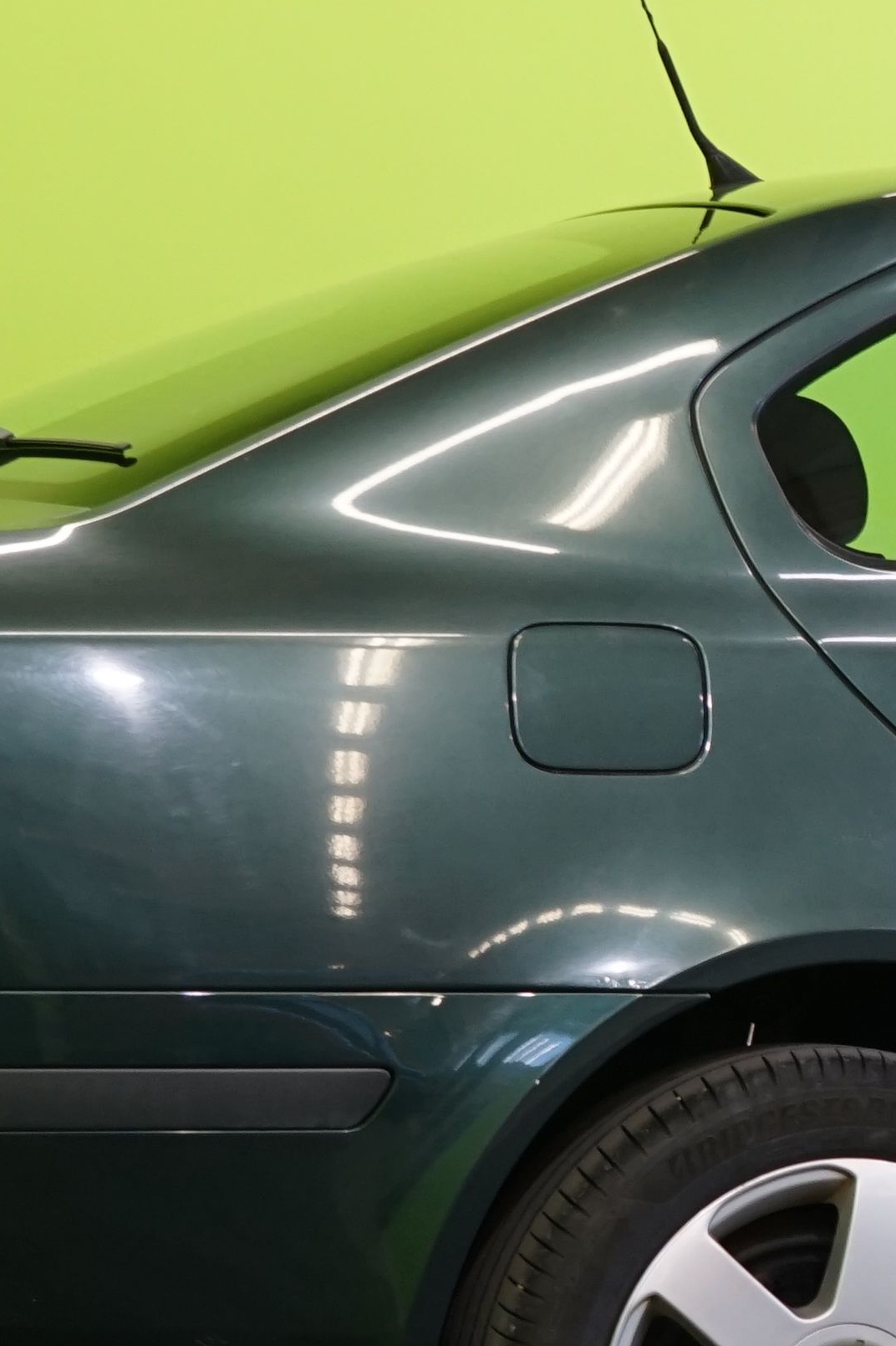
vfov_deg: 14.9
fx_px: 5154
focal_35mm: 138
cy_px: 798
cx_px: 1376
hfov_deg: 9.6
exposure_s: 1/30
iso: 640
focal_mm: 37
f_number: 6.3
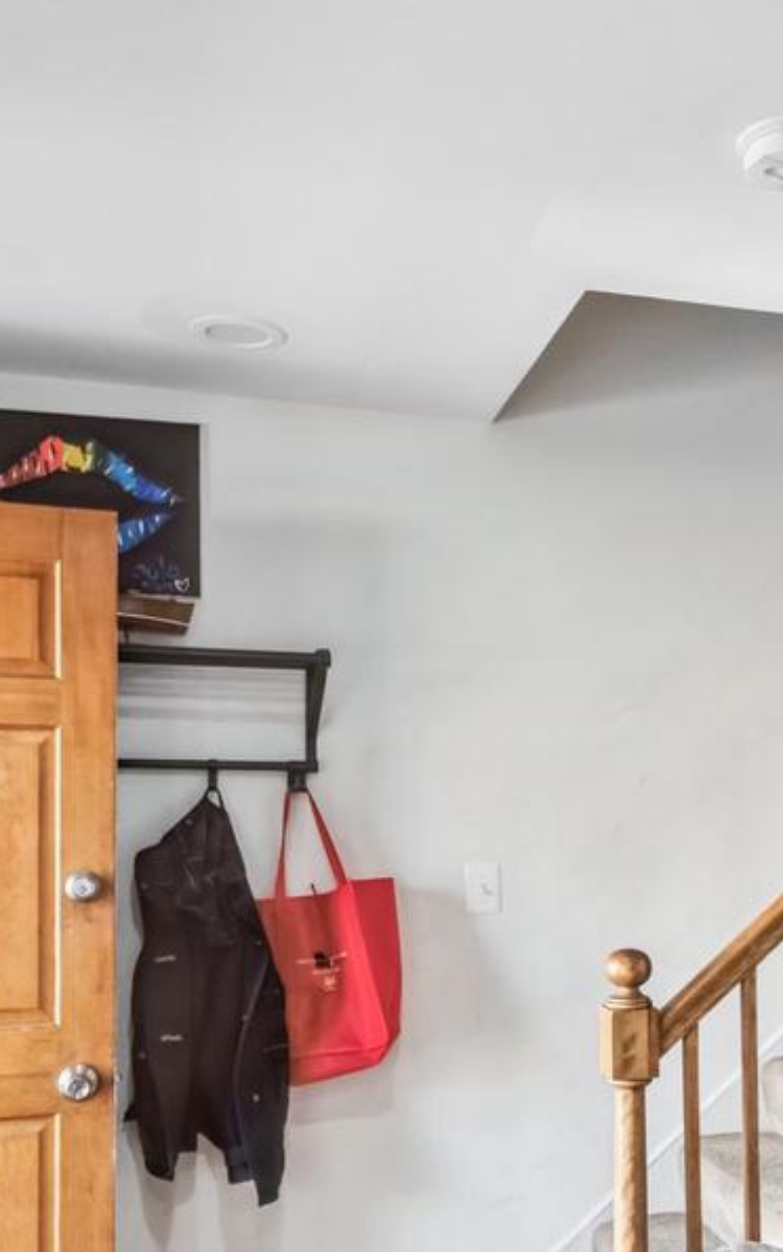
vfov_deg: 51.1
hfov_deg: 33.5
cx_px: 615
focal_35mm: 37
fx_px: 1263
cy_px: 896
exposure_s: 1/6
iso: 125
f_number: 8
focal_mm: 10
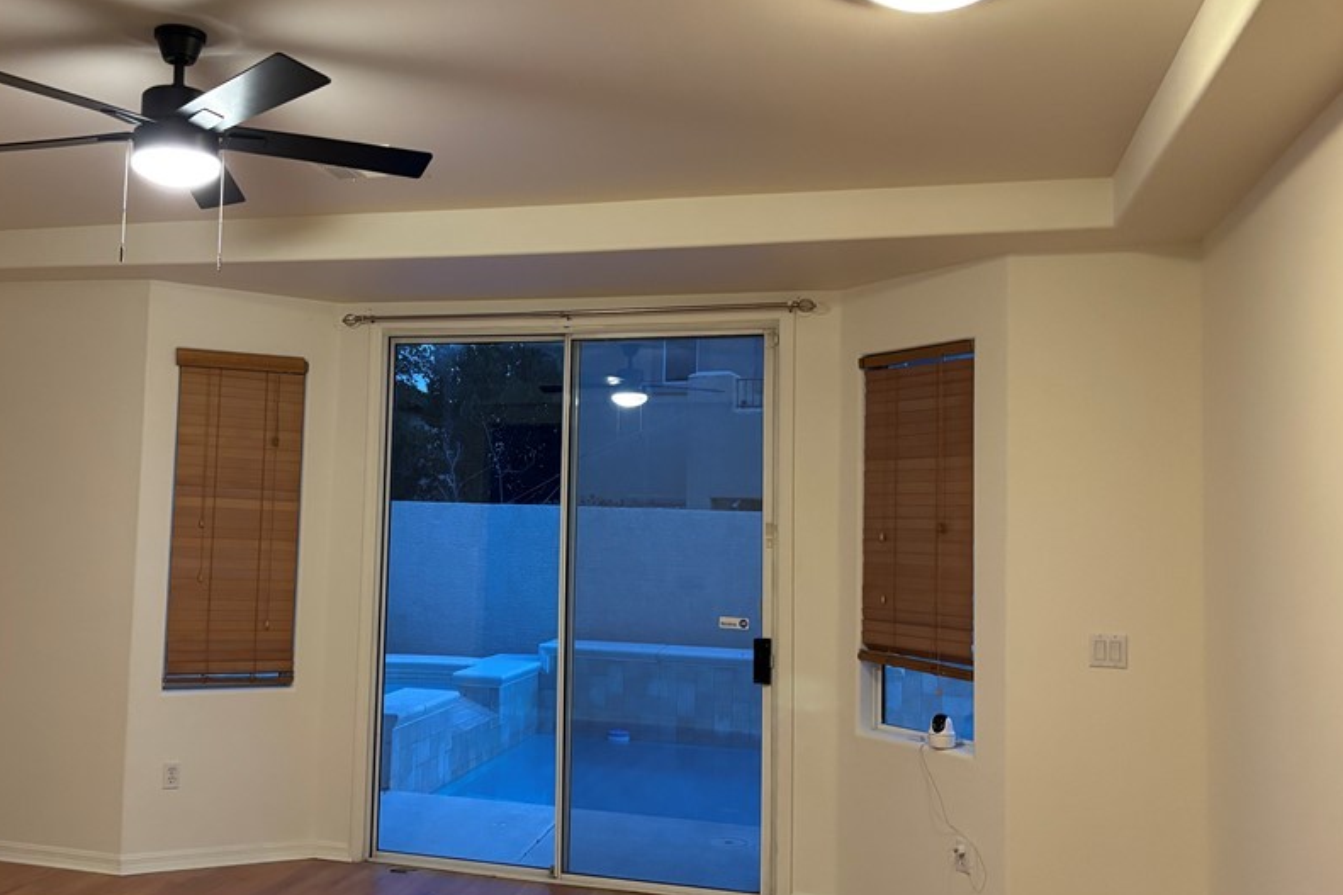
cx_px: 494
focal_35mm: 35
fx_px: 1305
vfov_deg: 37.8
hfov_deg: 53.8
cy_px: 430
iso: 500
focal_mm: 5.96
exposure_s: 1/40
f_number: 1.6
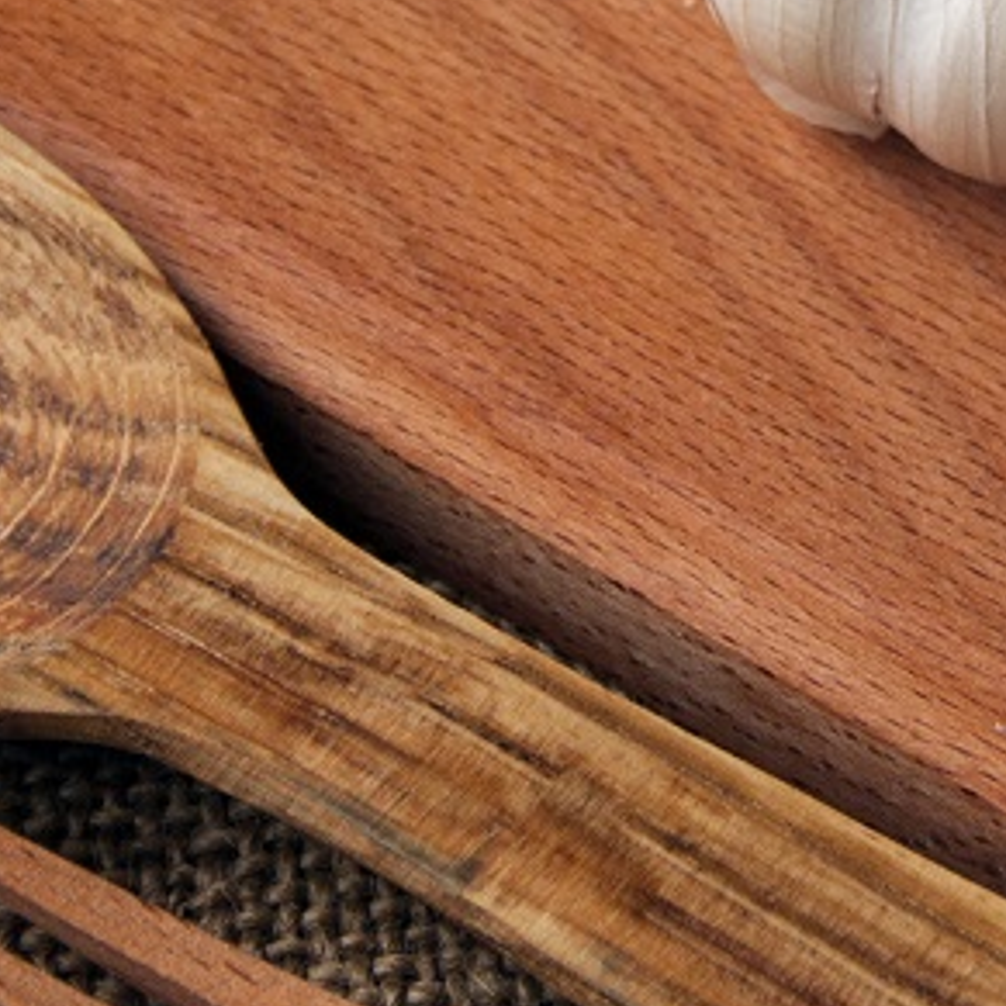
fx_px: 10028
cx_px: 944
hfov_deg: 5.7
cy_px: -60
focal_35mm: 305
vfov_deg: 5.7
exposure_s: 1/25
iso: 200
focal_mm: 58
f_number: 7.1
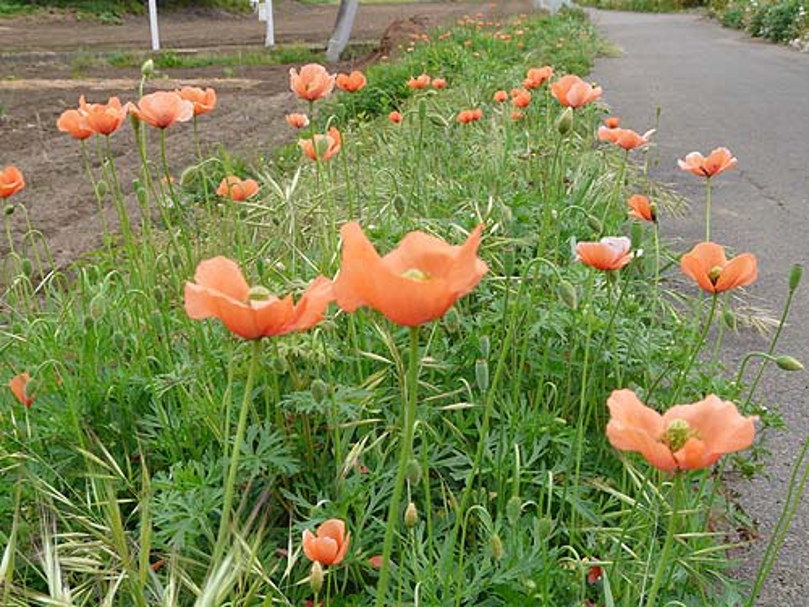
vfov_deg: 25.2
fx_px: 1356
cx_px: 404
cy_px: 304
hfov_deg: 33.2
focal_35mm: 58
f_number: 5.6
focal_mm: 9.5
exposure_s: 1/200
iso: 100
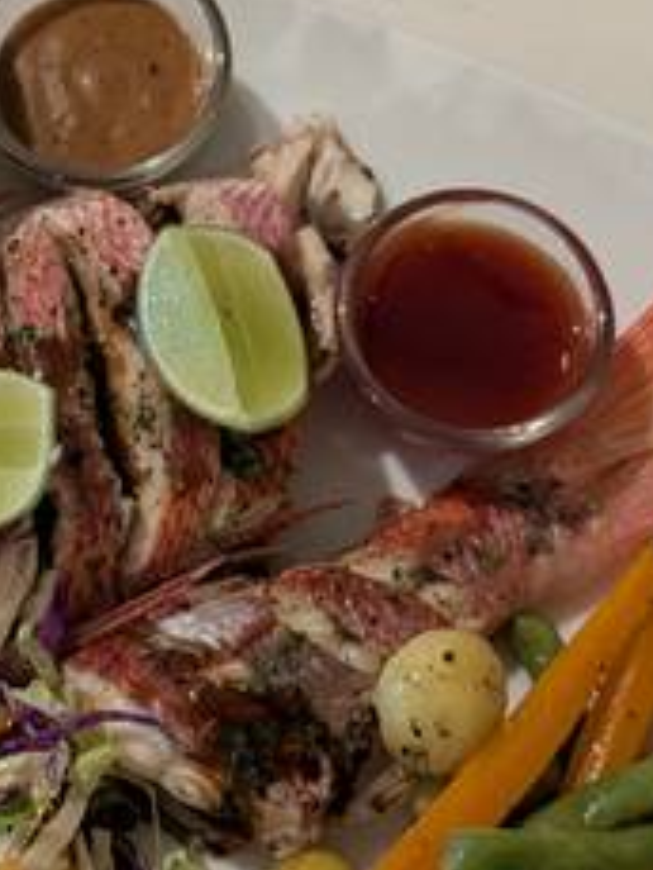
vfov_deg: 28.9
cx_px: 159
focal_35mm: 67
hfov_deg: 21.7
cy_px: 505
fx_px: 1684
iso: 2046
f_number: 1.68
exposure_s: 1/25
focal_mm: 6.9
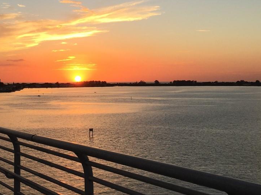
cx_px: 67
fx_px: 483
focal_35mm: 64
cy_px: 11
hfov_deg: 29.8
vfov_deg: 22.3
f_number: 2.2
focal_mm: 4.15
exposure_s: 1/824
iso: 32
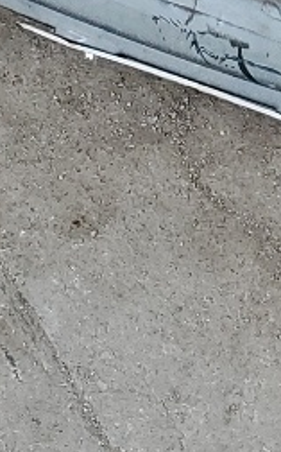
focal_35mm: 175
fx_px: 2149
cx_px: 528
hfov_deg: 7.2
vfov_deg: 11.3
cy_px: -301
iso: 50
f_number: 1.5
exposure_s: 1/1667
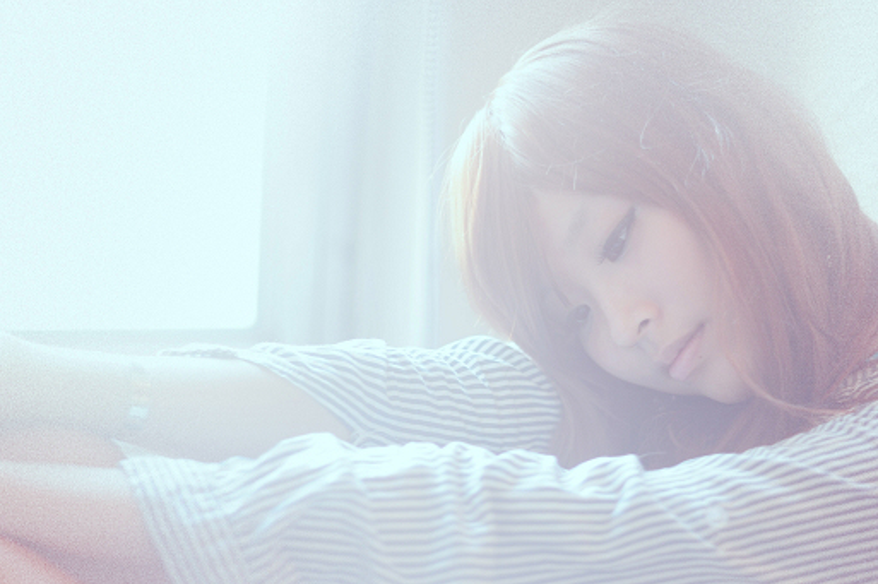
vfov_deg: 17.4
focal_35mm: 78
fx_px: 1900
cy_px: 382
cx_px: 553
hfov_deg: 25.9
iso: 250
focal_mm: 50
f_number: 1.4
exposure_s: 1/40
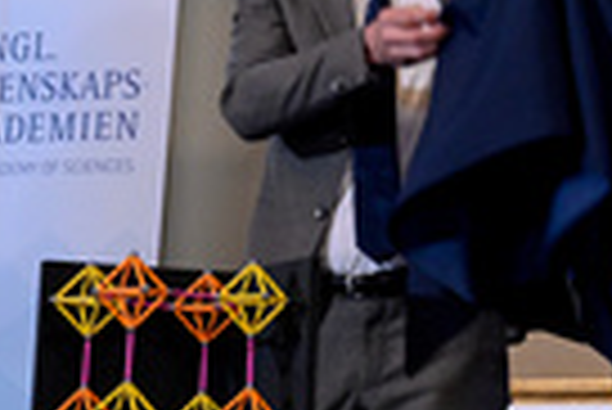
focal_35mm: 154
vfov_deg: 8.8
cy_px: -70
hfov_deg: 12.8
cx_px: 850
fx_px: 2621
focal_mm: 41
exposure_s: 1/60
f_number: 4.5
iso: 4000
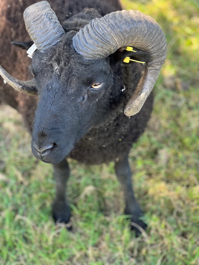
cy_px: 132
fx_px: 590
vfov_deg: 25.3
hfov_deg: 19.1
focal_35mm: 77
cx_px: 100
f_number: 2.8
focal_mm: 9
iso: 250
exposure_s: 1/121
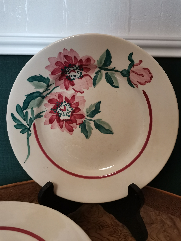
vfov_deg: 67.3
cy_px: 120
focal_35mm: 26
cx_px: 90
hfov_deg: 53.1
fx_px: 181
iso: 800
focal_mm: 4.75
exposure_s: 1/25
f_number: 1.8
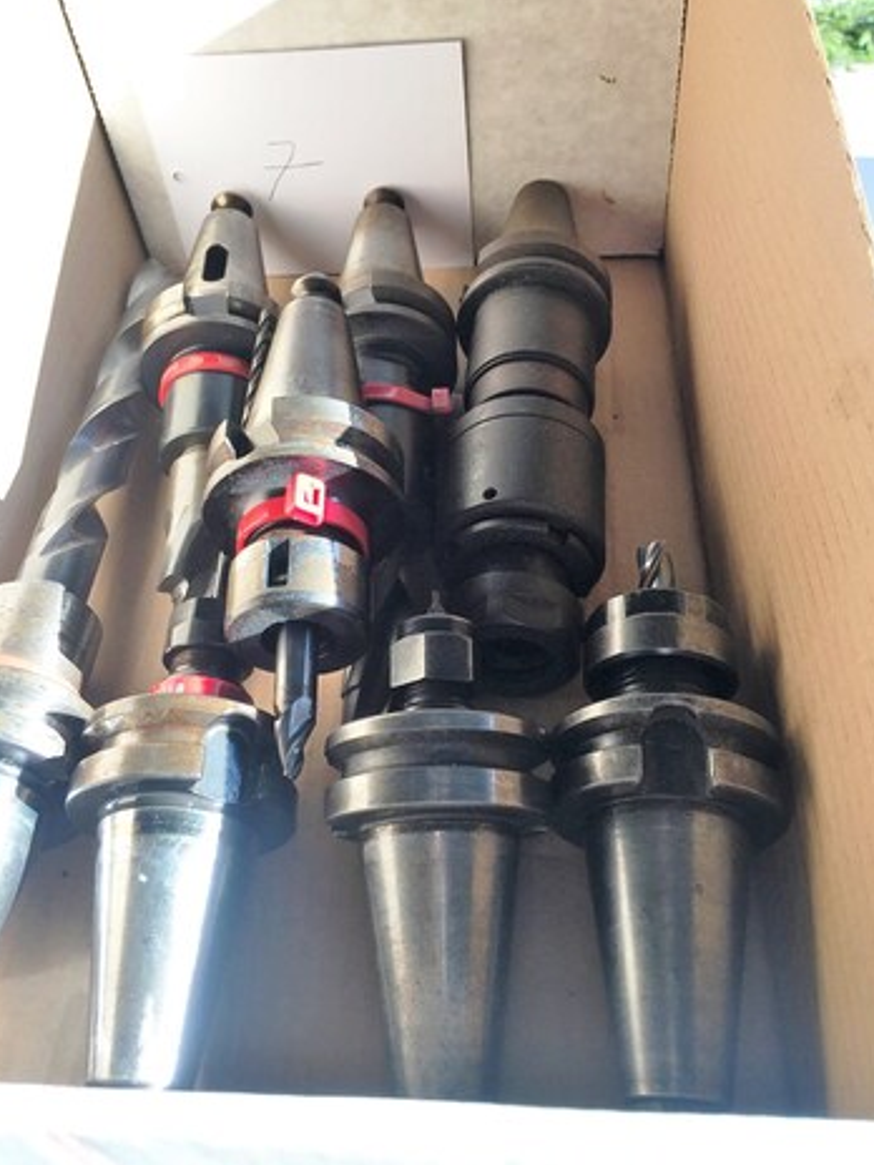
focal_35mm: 30
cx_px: 434
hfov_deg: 46.8
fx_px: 1010
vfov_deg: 60.0
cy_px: 582
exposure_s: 1/208
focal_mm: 4.15
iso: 32
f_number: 2.2
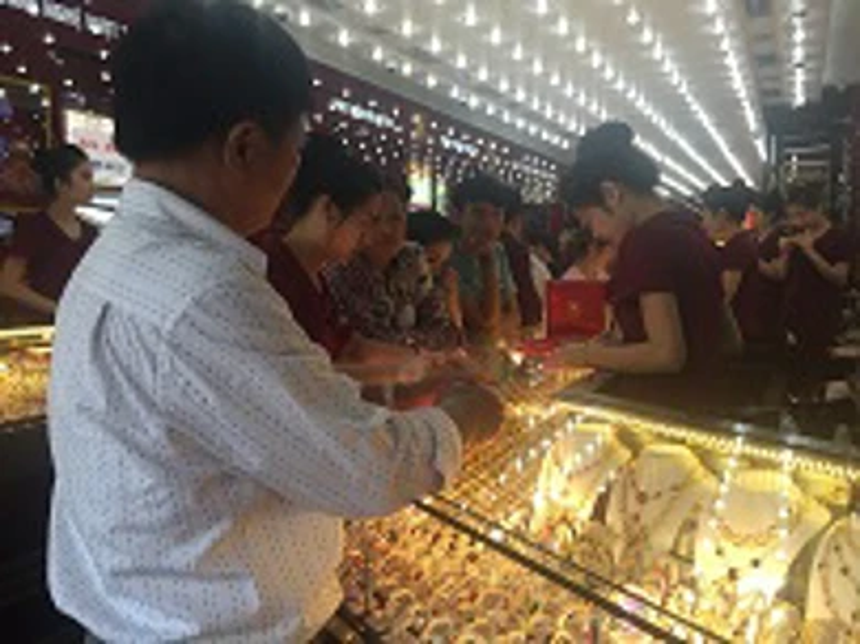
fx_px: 720
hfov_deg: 61.7
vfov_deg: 48.2
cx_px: 430
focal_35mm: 29
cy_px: 322
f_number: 2.2
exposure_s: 1/120
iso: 40
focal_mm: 4.15
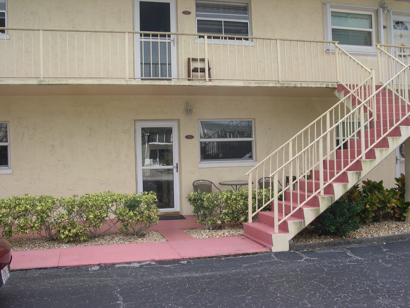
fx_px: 450
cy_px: 154
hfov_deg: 49.0
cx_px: 205
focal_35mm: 38
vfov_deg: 37.7
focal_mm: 8
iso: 100
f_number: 7.6
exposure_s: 1/114
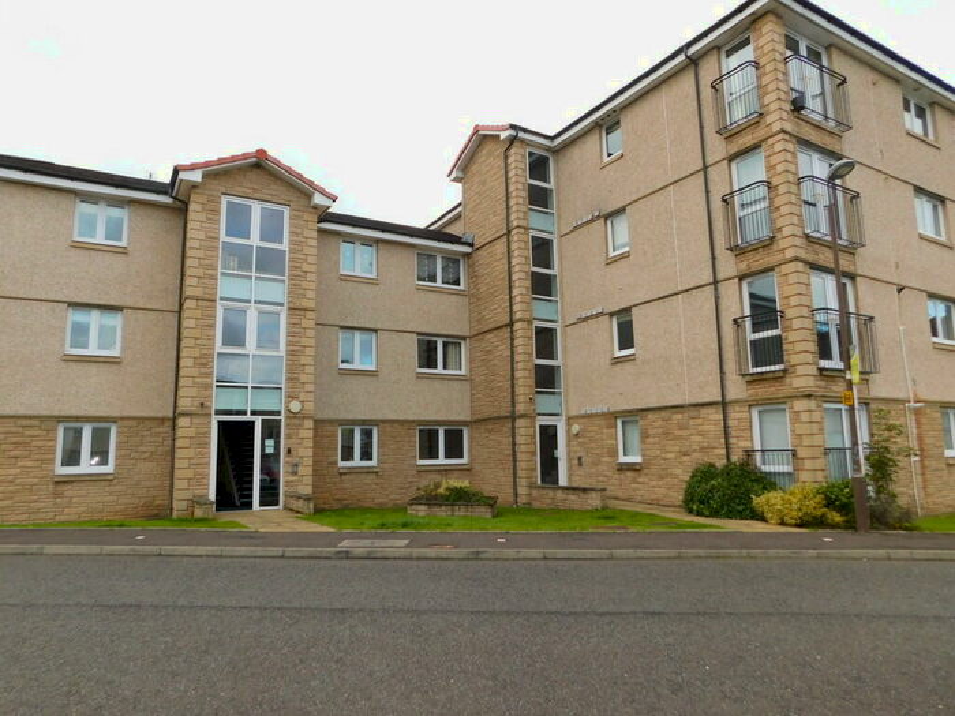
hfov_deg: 73.9
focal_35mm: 23
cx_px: 478
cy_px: 358
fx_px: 635
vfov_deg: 58.9
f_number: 3
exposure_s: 1/500
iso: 125
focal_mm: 4
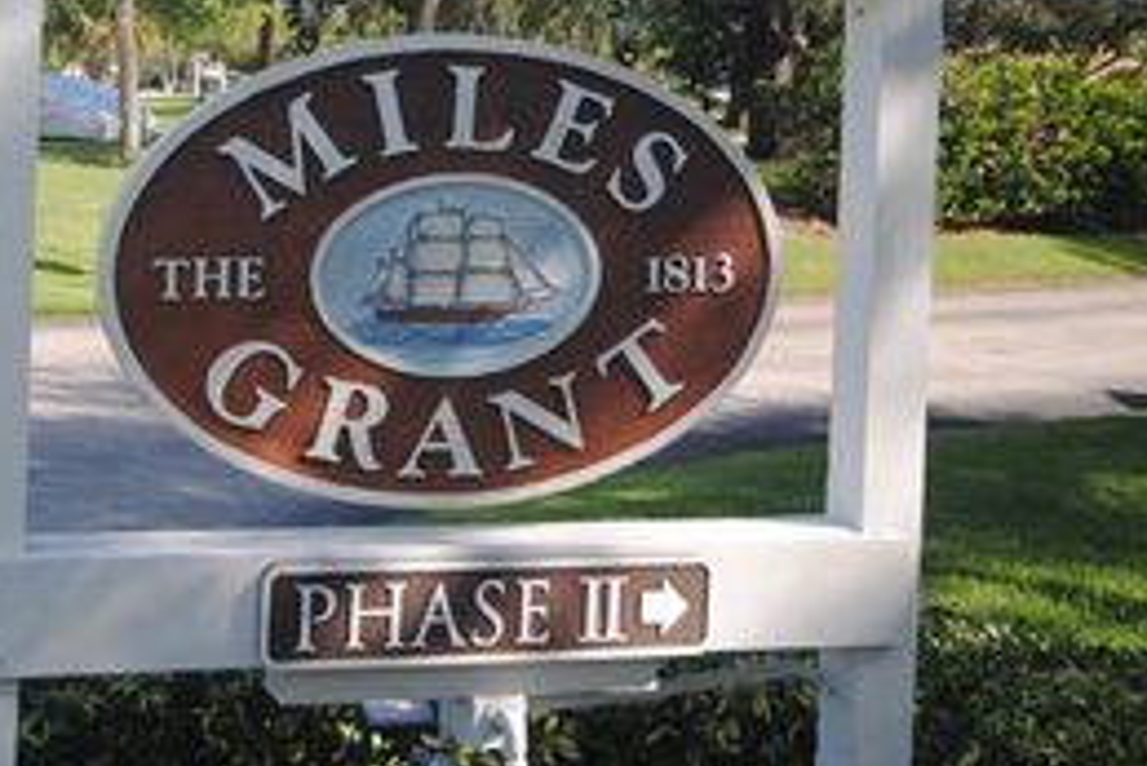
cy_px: 164
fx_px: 1849
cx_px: 306
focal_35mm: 58
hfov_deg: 33.9
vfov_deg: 23.1
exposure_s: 1/200
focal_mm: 20
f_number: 7.1
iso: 100
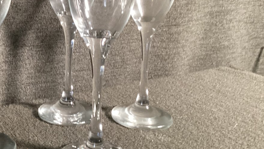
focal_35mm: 58
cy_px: 18
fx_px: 406
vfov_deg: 20.4
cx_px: 40
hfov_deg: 34.5
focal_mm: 3.3
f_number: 2.4
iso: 250
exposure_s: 1/50
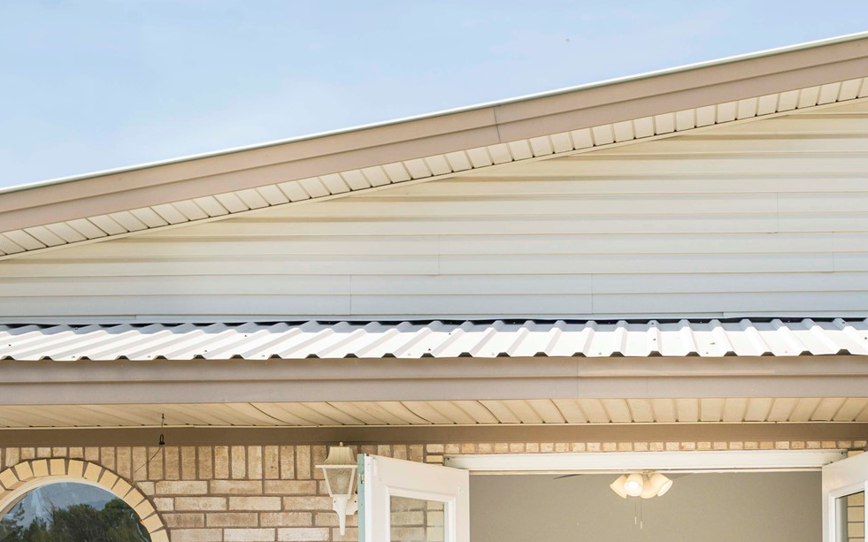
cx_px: 701
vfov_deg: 15.9
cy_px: 629
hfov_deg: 25.7
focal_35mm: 79
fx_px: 1869
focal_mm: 35
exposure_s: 1/320
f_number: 7.1
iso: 320
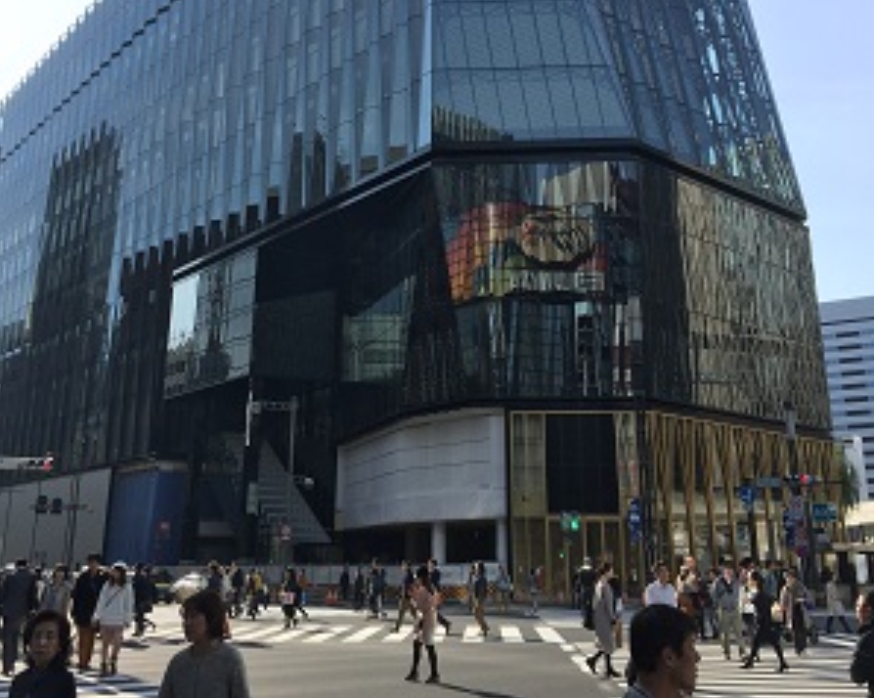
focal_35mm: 38
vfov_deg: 38.8
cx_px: 437
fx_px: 982
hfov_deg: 48.0
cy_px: 252
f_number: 2.2
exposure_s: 1/1041
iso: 32
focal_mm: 4.15
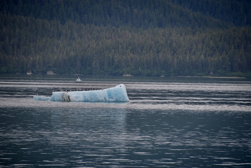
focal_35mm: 300
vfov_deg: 4.6
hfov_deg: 6.9
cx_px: 126
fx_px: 2092
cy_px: 84
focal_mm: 300
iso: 160
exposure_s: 1/640
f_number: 5.6
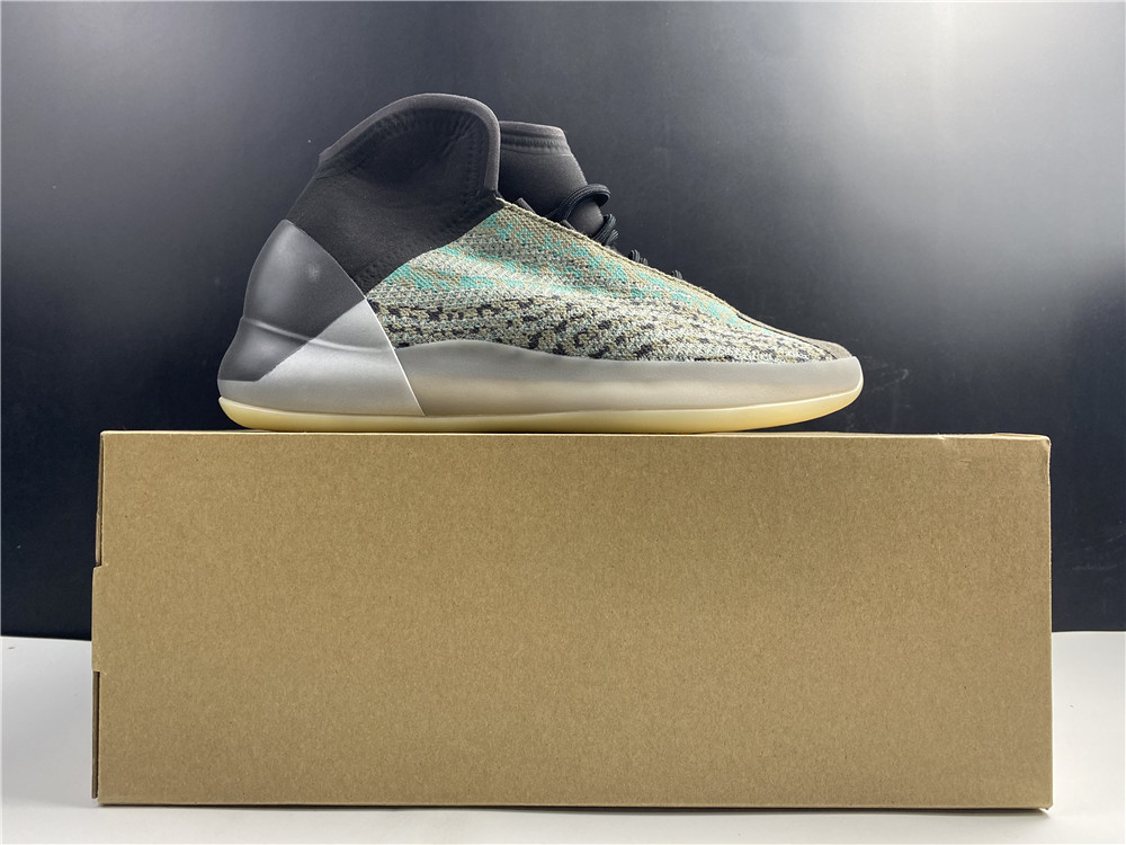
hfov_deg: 67.3
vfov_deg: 53.1
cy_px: 422
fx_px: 846
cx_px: 563
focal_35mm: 26
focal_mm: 4.25
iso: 100
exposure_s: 1/100
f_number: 1.8
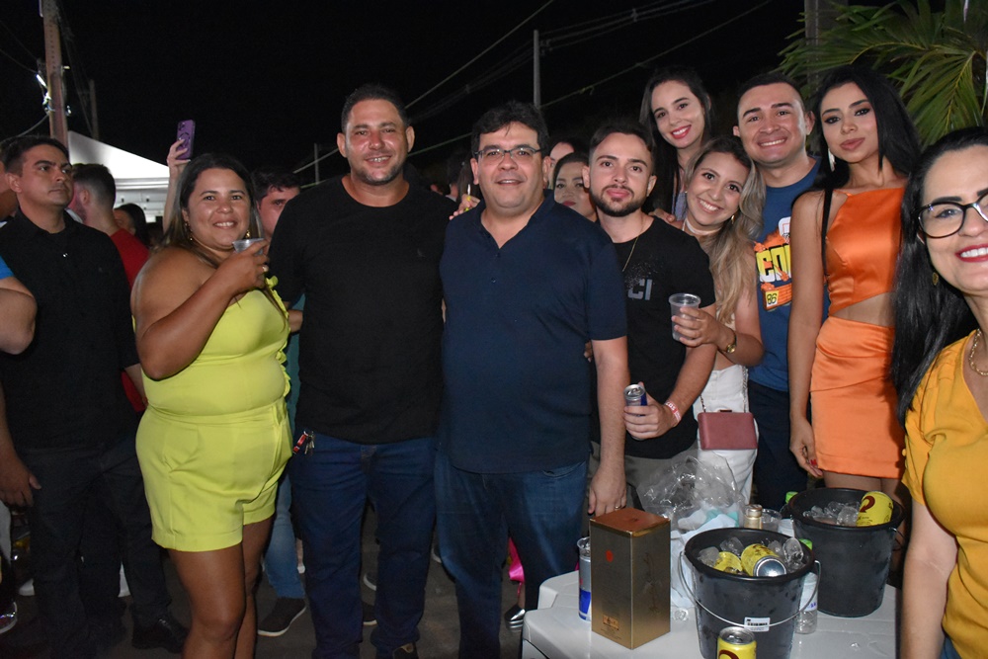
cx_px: 494
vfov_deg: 47.9
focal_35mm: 27
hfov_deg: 67.4
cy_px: 330
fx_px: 741
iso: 6400
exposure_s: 1/60
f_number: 3.5
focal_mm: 18
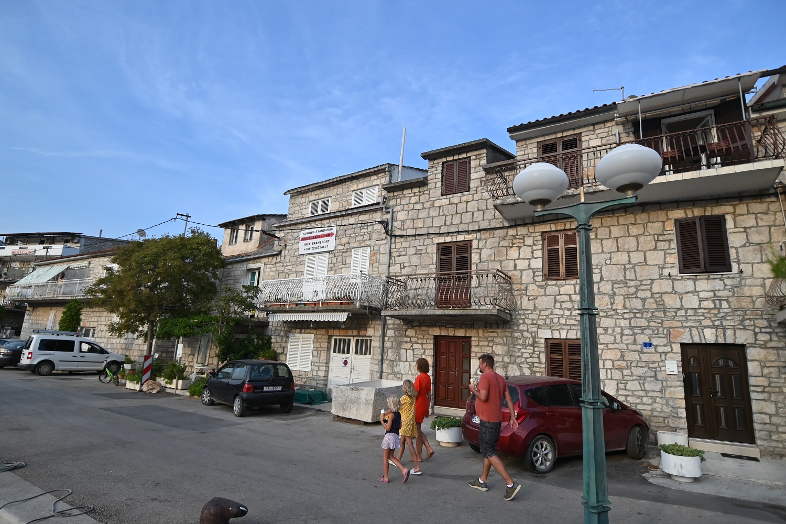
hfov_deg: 90.0
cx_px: 393
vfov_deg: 67.4
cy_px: 262
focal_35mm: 18
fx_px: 393
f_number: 4
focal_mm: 12
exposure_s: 1/1250
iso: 250
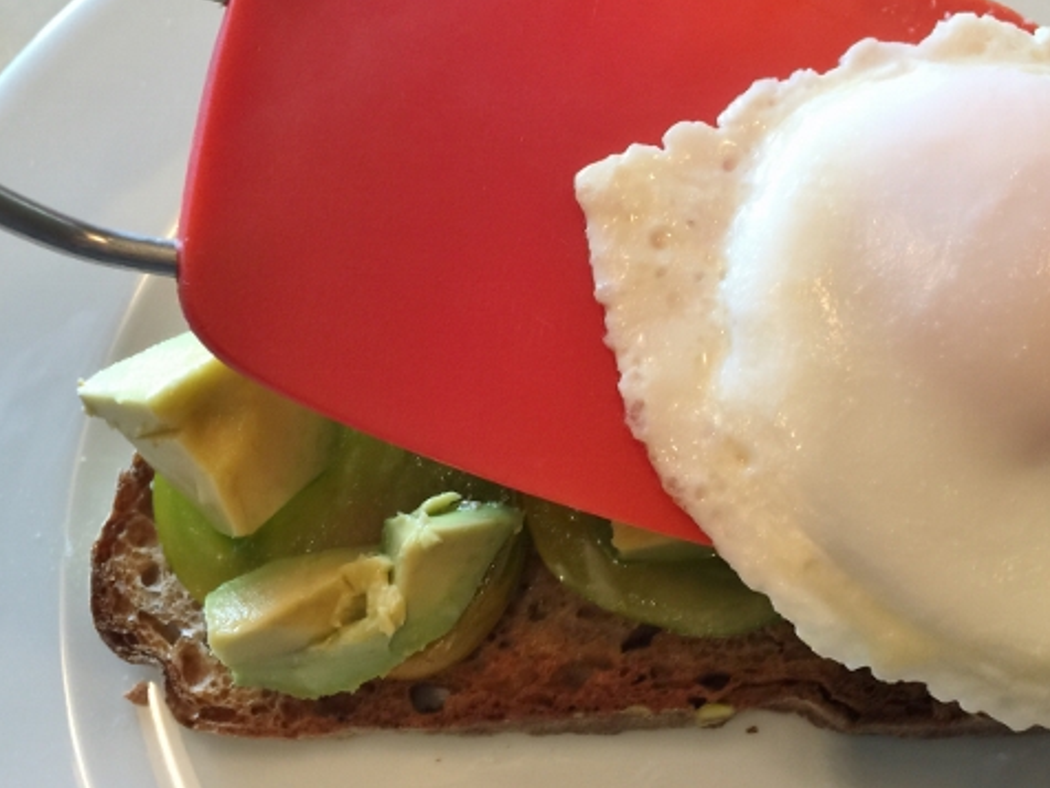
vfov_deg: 36.7
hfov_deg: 47.6
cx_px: 635
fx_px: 1183
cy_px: 316
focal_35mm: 39
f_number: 2.2
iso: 40
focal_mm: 4.15
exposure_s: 1/30
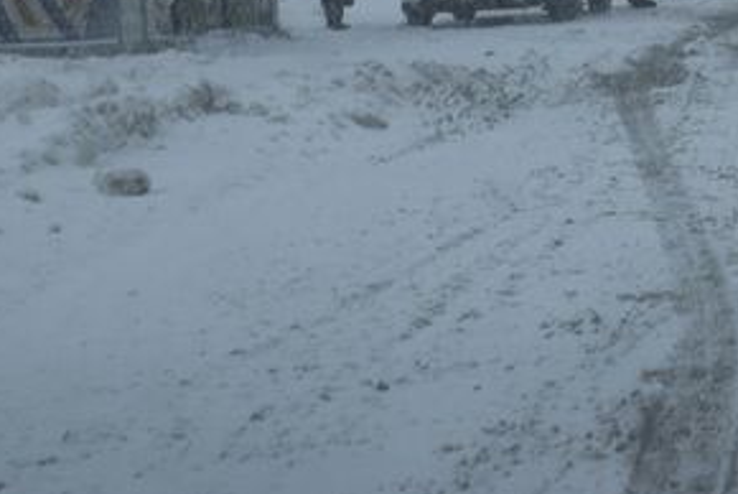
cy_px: -93
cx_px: 817
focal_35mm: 163
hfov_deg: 12.4
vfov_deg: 8.4
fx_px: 3345
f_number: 8
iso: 200
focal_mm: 42
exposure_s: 1/250
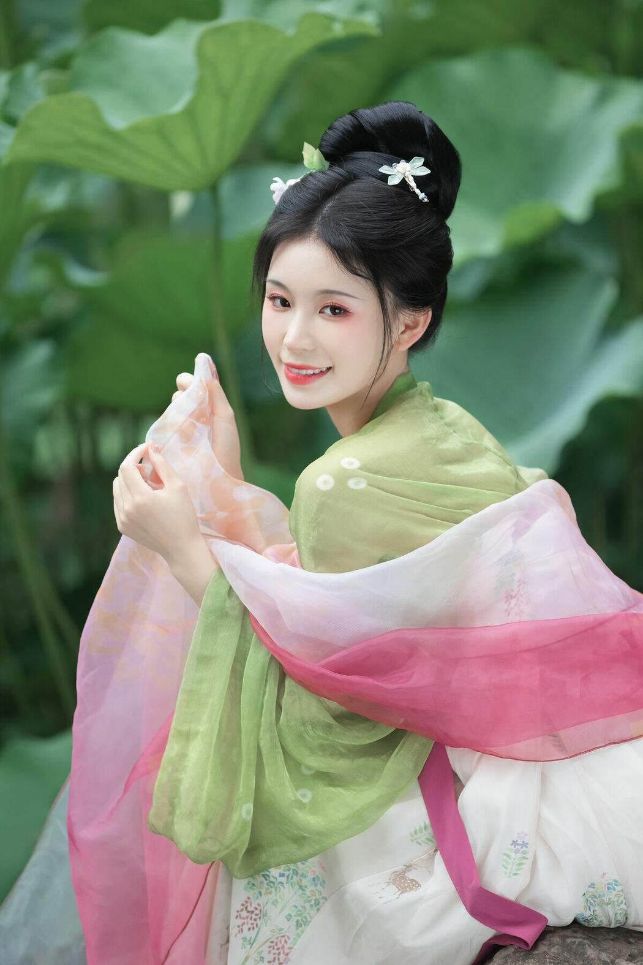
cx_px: 322
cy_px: 482
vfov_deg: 10.3
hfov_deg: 6.9
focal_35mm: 200
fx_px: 5358
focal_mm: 200
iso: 320
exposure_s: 1/800
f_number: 2.8
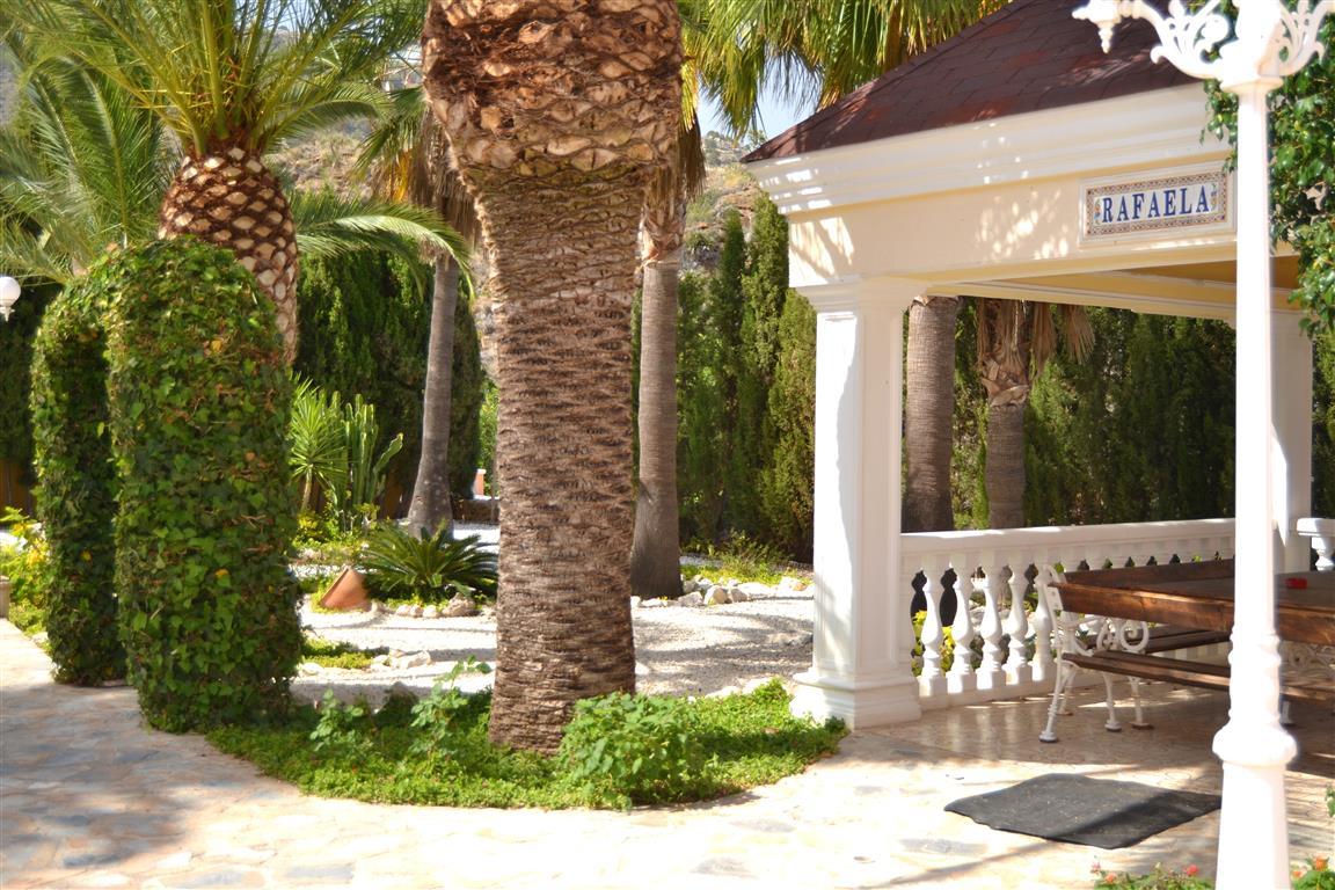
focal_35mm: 42
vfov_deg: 31.9
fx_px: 1557
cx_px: 668
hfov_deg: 46.4
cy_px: 445
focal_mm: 28
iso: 110
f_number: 4
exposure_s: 1/125
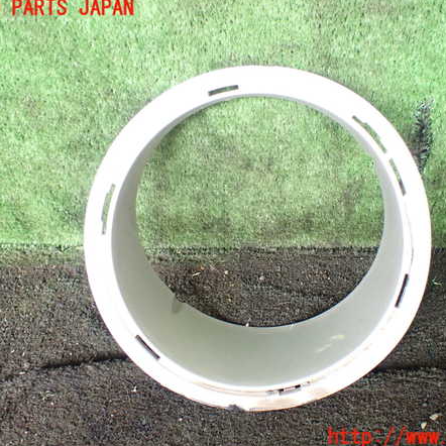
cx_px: 253
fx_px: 525
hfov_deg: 45.9
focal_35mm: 36
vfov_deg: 46.0
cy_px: 223
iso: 800
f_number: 2.3
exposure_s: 1/125
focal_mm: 5.4
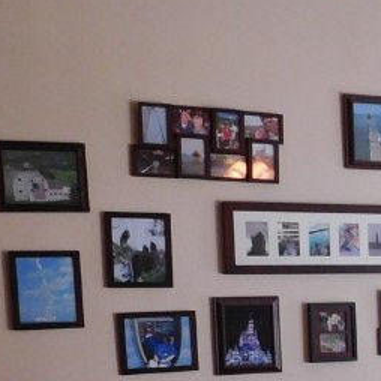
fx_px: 1021
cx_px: 585
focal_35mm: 82
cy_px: 393
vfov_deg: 20.4
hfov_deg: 18.5
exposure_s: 1/30
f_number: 3
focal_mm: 4
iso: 400
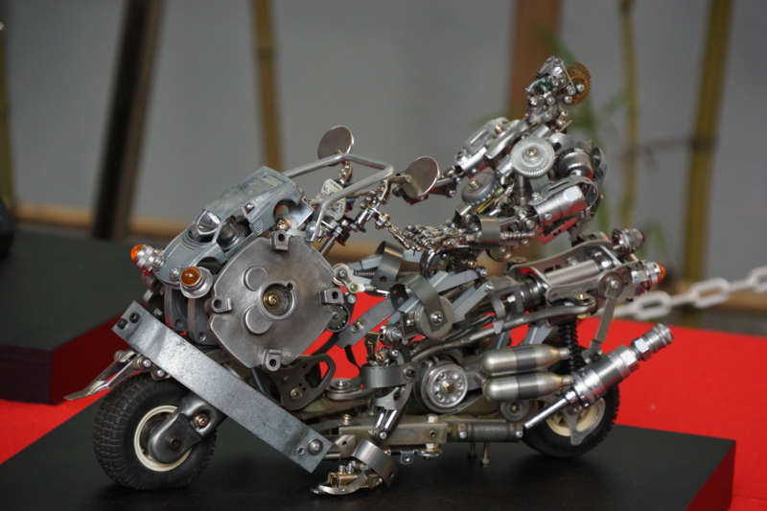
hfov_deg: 10.7
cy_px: 256
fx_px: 4090
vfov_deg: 7.2
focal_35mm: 192
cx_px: 384
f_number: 6.3
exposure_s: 1/200
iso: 500
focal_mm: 128
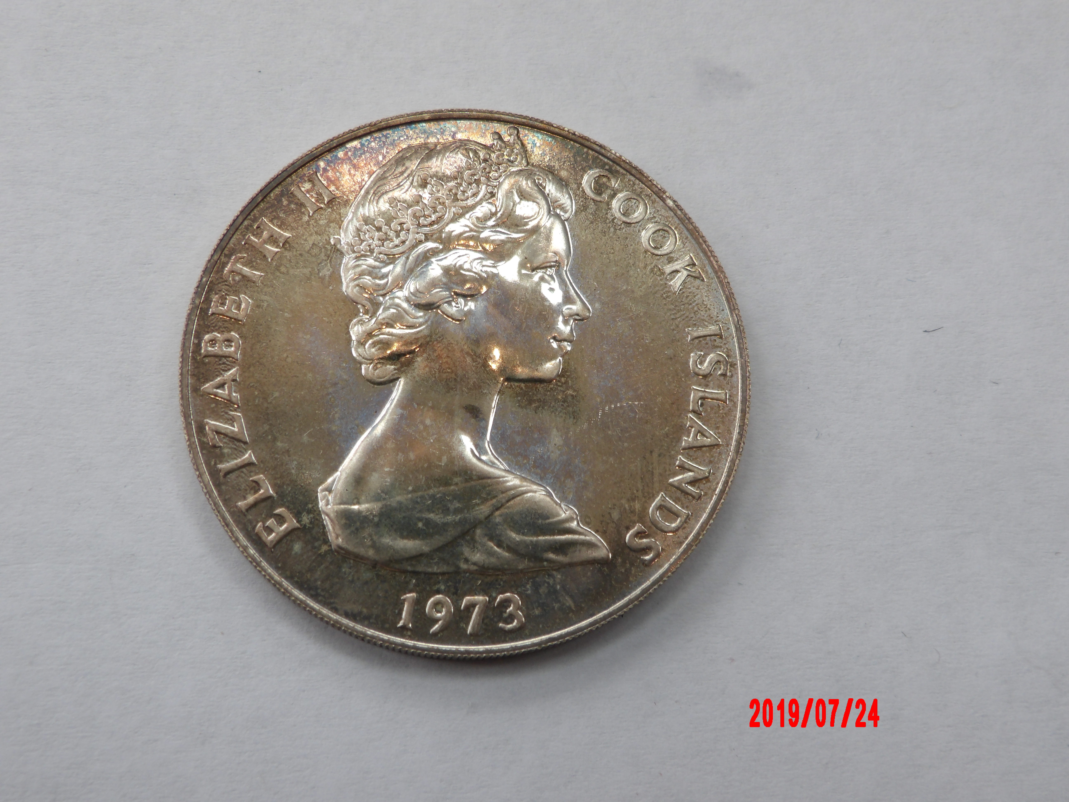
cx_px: 534
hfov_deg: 44.8
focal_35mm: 42
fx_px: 1297
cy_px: 401
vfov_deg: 34.3
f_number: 4.9
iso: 100
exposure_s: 1/32
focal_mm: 7.6
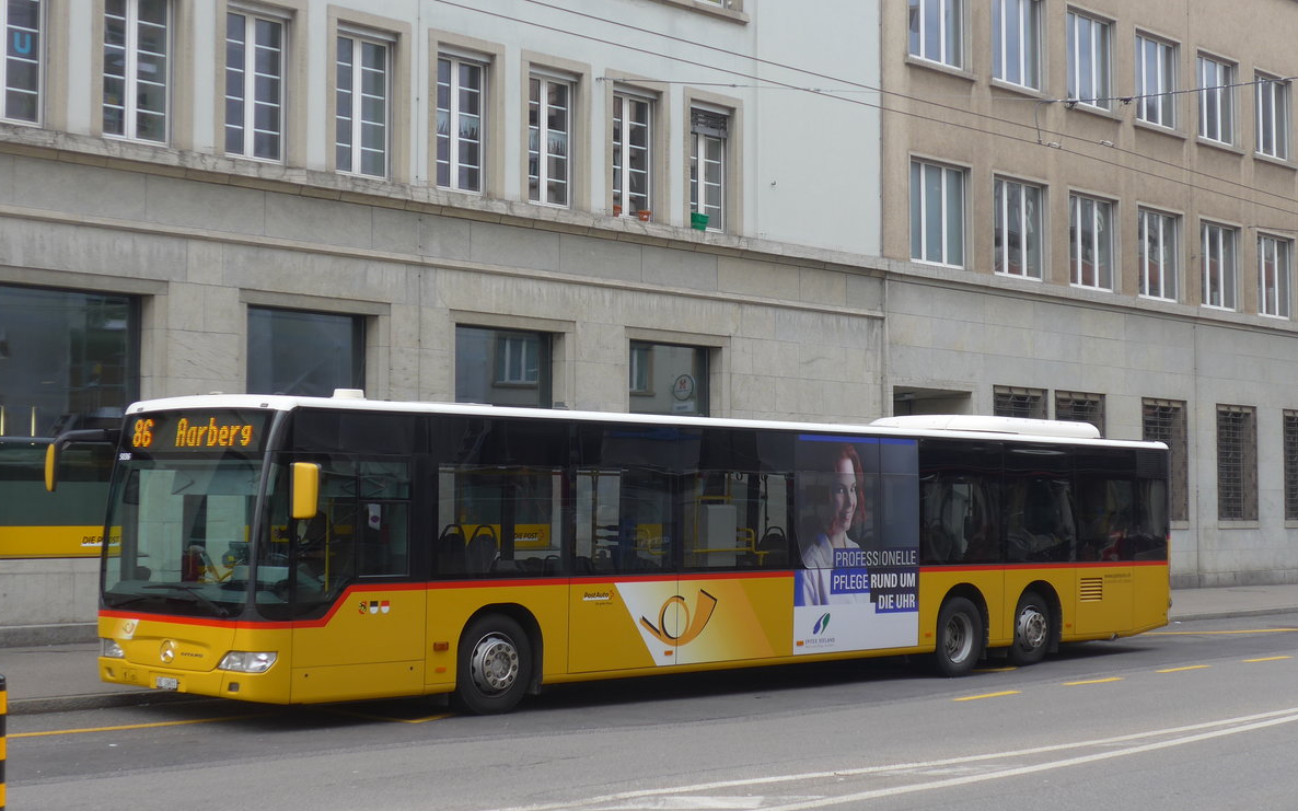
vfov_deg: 22.0
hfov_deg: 34.5
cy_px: 386
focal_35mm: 59
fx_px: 2087
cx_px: 648
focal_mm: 11.3
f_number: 3.4
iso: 80
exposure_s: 1/125
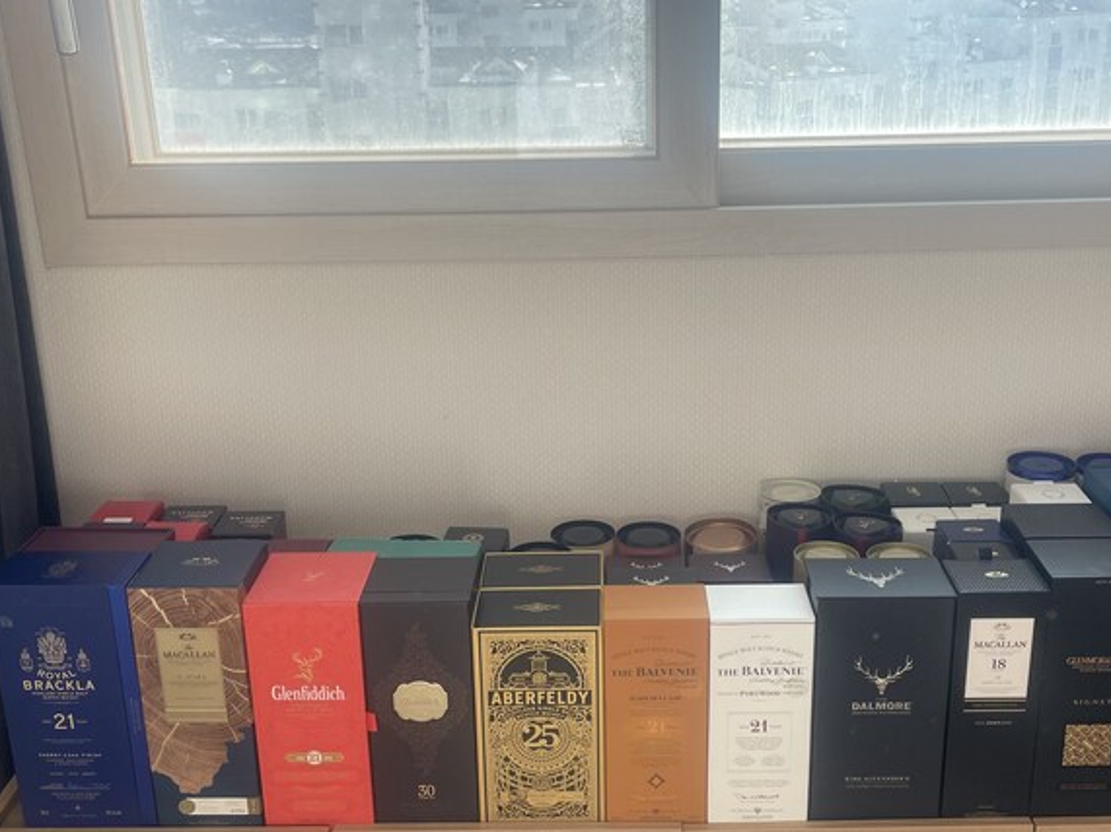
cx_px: 630
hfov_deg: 45.7
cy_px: 454
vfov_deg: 35.1
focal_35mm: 41
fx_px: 1316
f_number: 1.6
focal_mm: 4.2
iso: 32
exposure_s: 1/315
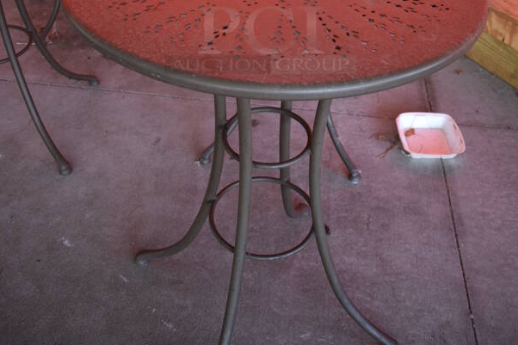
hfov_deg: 47.4
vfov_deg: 31.0
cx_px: 261
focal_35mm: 41
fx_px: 590
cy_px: 29
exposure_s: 1/160
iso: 800
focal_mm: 18
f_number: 3.5
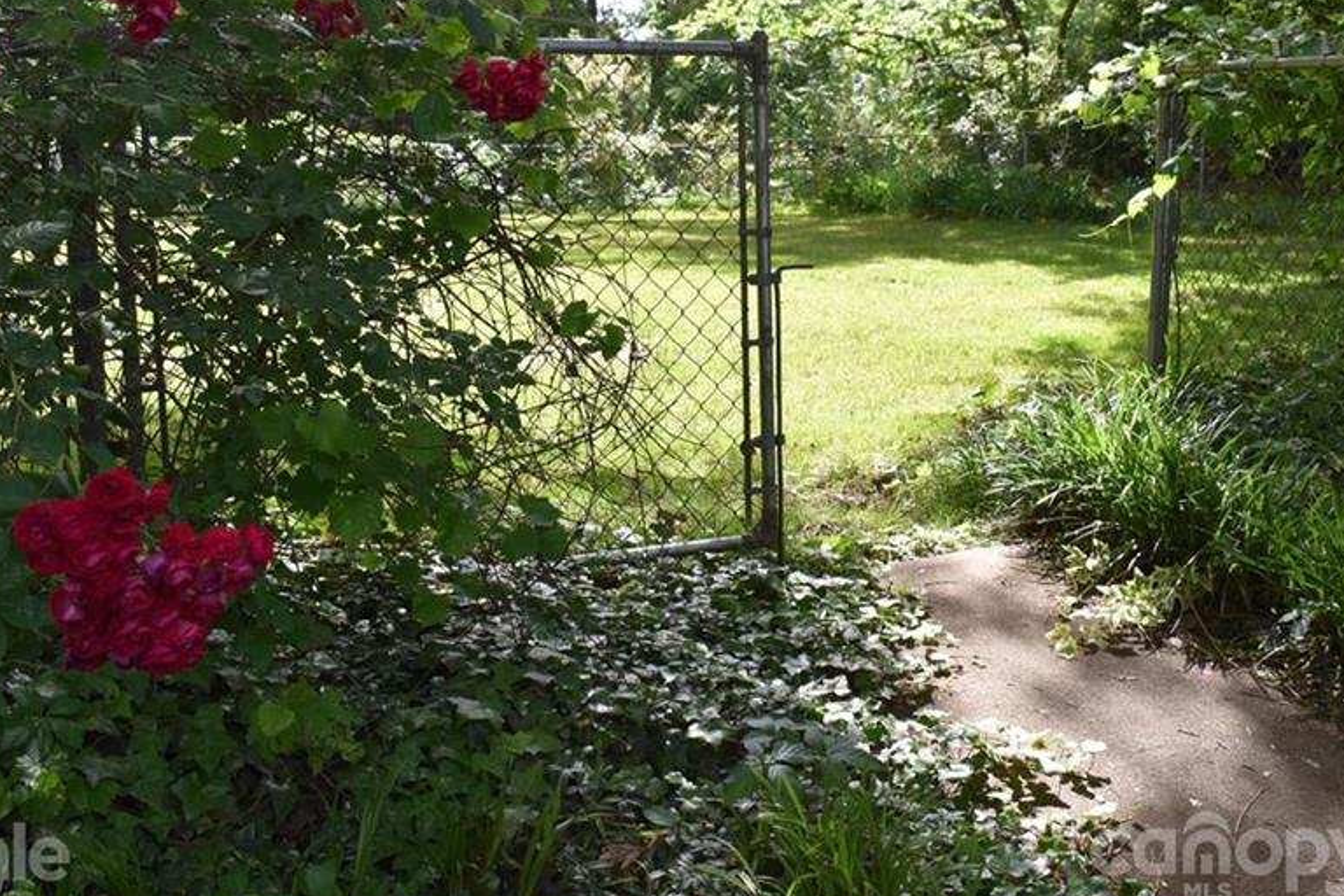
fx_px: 1493
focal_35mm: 40
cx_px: 684
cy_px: 336
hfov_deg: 48.5
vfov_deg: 33.2
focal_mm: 20
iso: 220
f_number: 5.6
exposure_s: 1/250
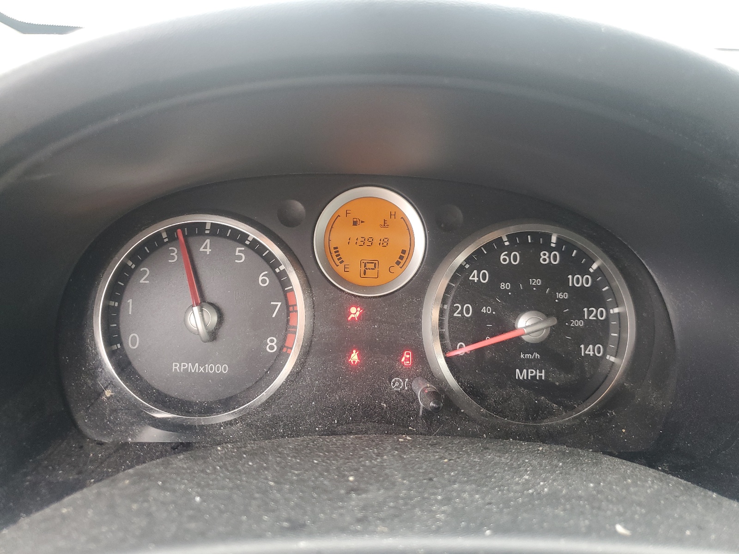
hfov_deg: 67.3
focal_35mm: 26
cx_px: 370
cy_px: 277
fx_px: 555
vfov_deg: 53.1
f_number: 1.5
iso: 104
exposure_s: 1/60.2
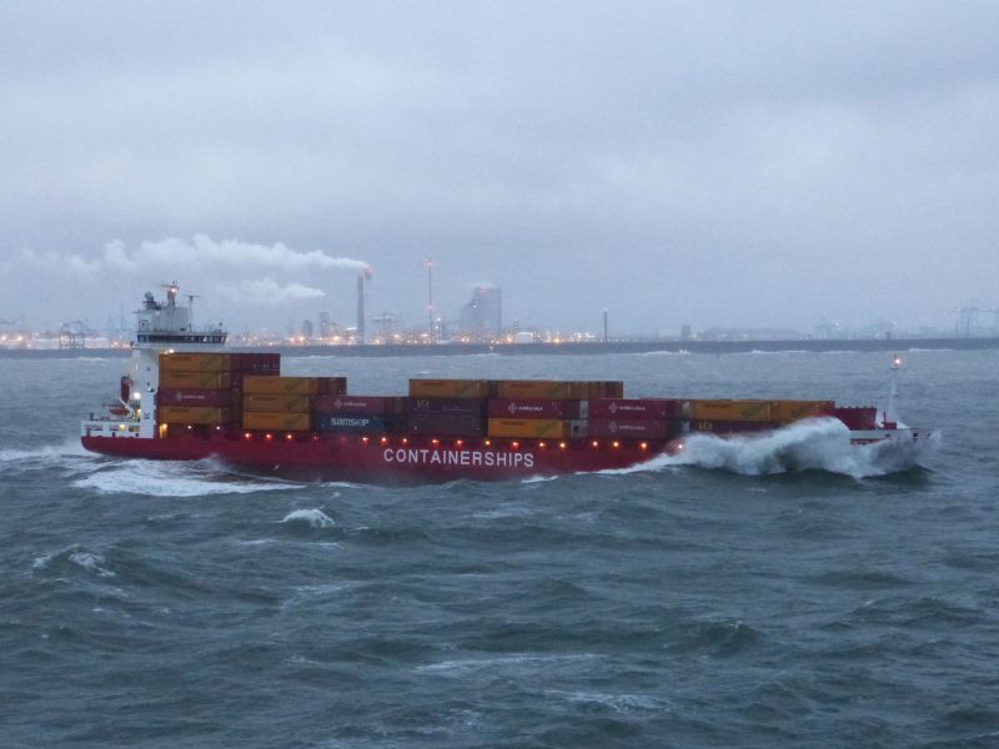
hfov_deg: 24.4
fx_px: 2309
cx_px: 500
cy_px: 374
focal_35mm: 80
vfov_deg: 18.4
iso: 800
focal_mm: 14.5
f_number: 3.4
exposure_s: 1/50
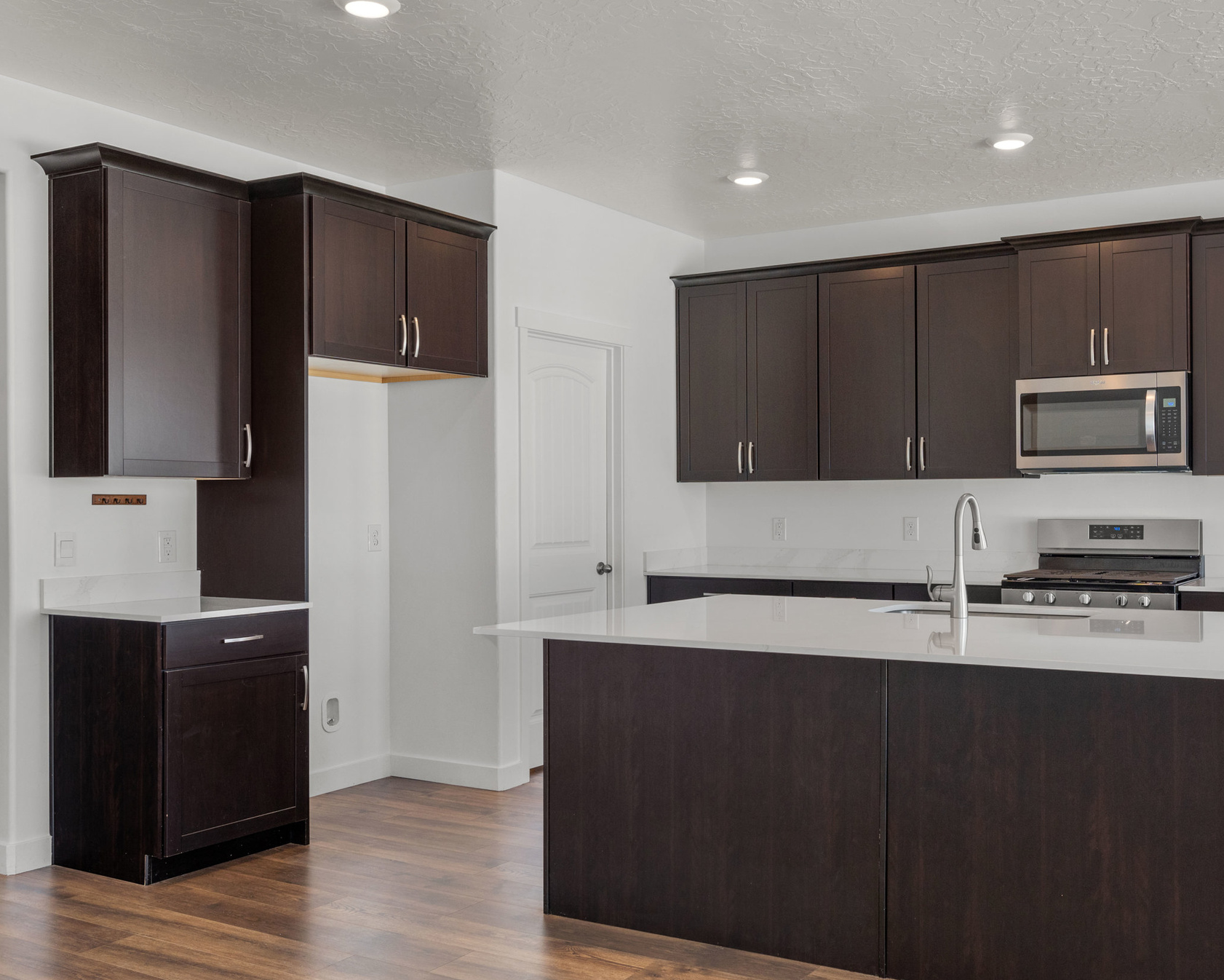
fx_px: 1180
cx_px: 734
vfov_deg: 45.1
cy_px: 493
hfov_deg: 54.4
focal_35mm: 33
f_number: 8
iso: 500
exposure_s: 1/20
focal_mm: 28.5
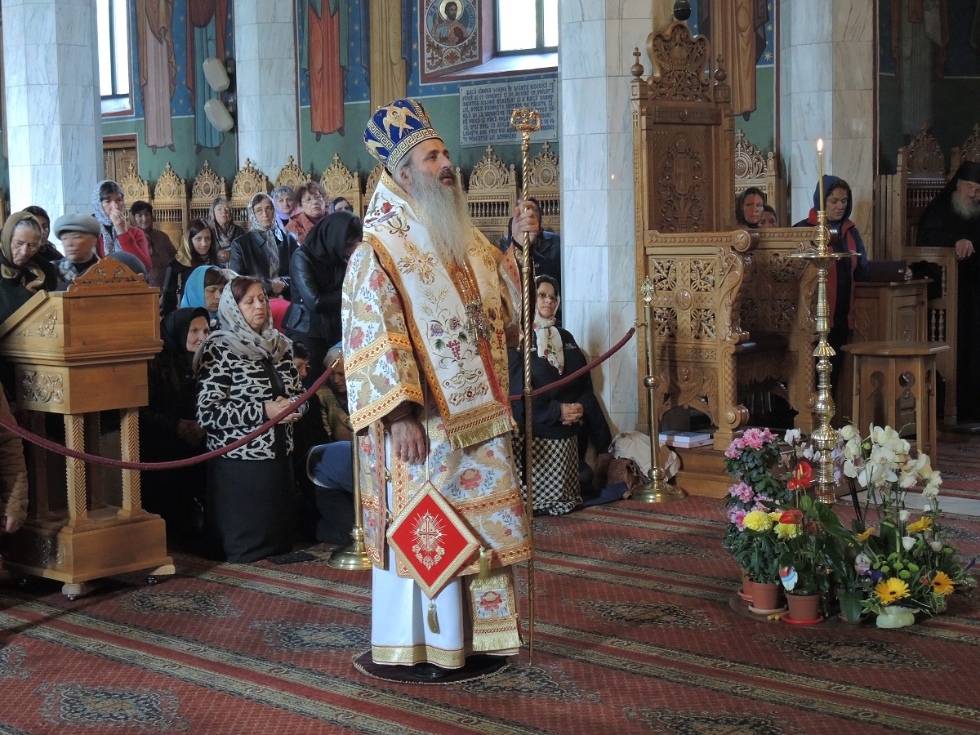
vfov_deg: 25.2
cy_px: 368
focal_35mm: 58
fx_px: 1642
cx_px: 490
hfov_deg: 33.2
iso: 800
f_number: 2.8
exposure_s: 1/8
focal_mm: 12.5
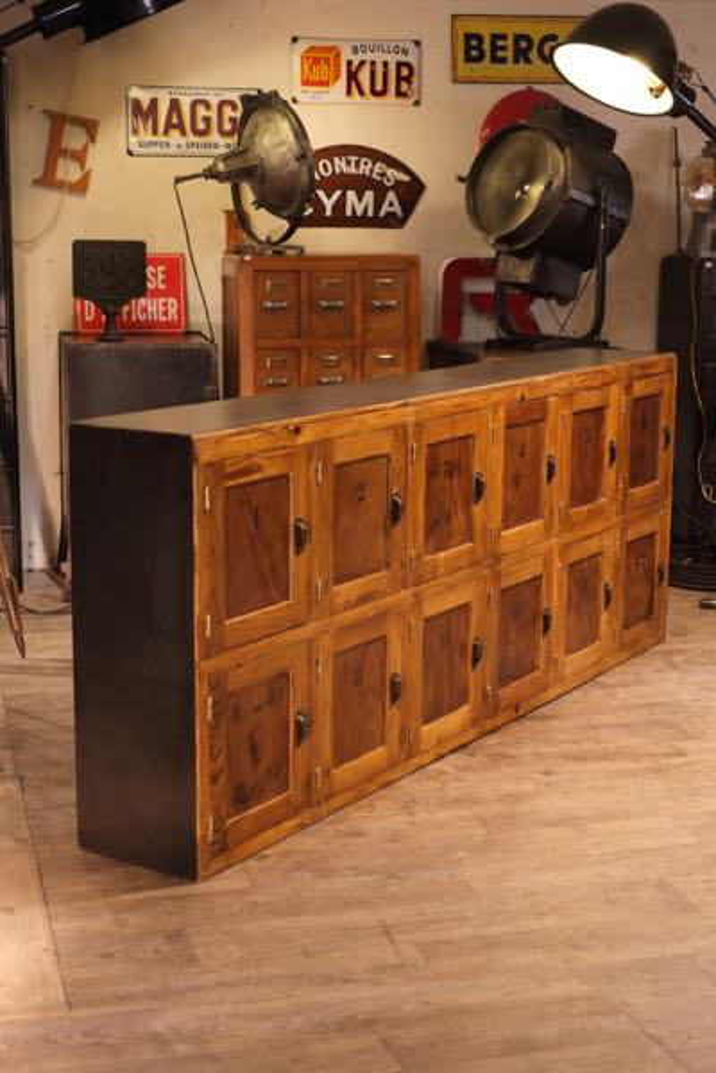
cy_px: 536
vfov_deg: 37.5
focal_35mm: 53
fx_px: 1581
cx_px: 358
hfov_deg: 25.5
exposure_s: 1/125
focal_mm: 35
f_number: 3.6
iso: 2000
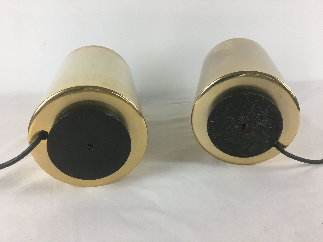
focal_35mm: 29
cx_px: 162
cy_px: 121
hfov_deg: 61.7
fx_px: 271
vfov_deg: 48.2
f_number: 2.2
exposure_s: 1/33
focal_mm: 4.15
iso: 25
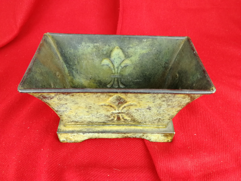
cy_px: 90
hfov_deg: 65.3
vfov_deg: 51.4
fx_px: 188
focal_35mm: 27
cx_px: 120
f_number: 2.2
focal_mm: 3.95
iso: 160
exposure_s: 1/33.3
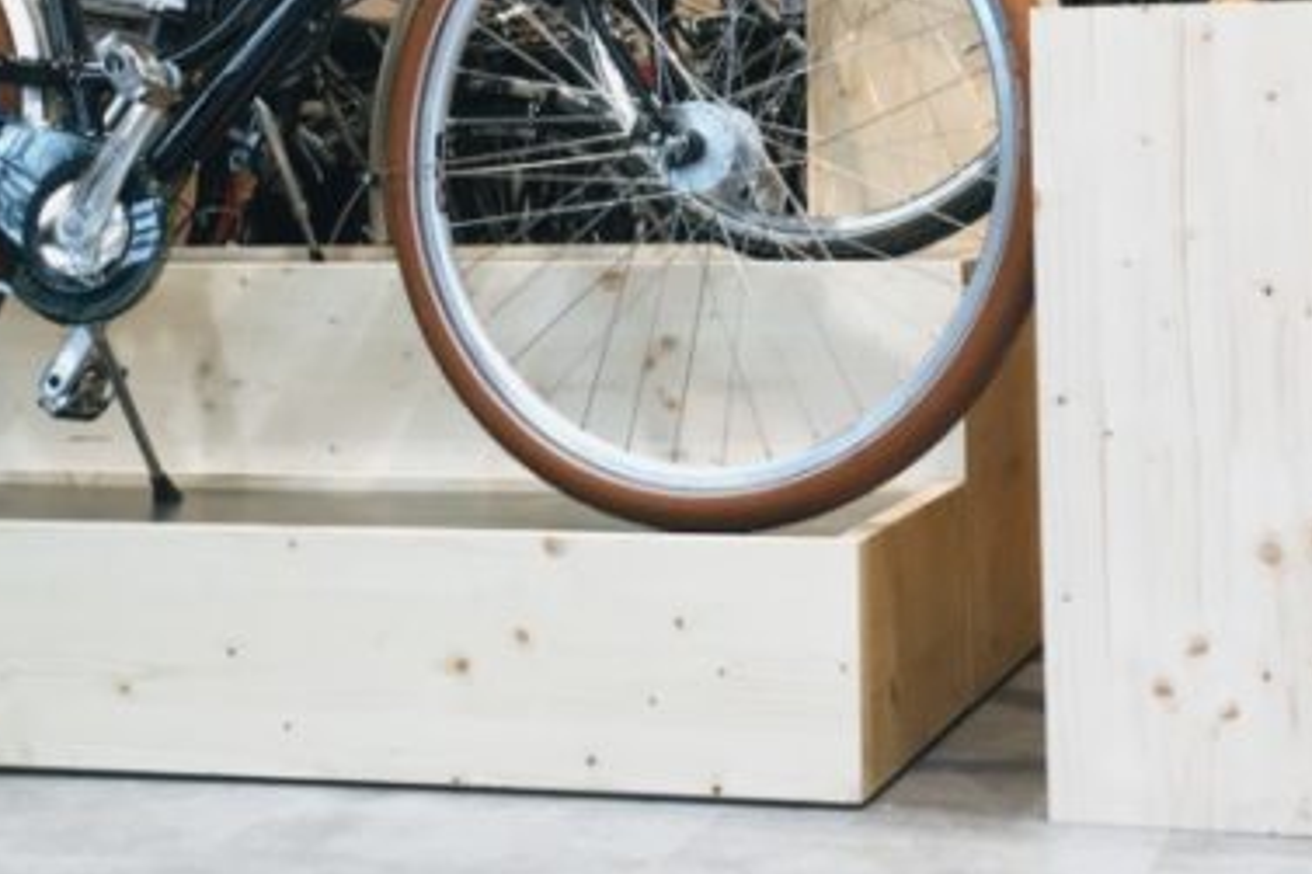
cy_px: -66
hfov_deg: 24.7
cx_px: 780
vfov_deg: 16.2
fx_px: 2987
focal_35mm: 82
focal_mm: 4.15
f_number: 2.2
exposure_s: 1/100
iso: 40
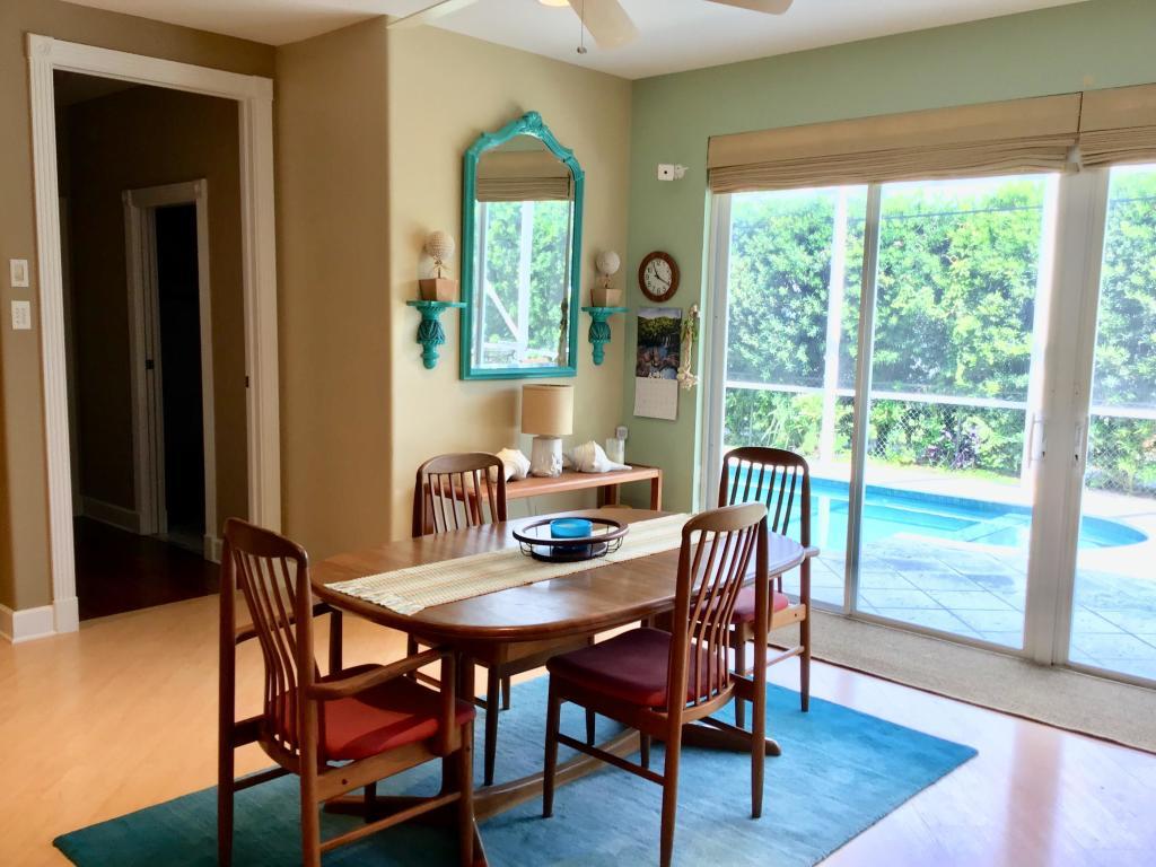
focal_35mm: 31
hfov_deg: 58.4
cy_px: 434
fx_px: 1035
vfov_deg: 45.4
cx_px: 578
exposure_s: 1/30
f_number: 2.4
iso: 25
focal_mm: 3.3
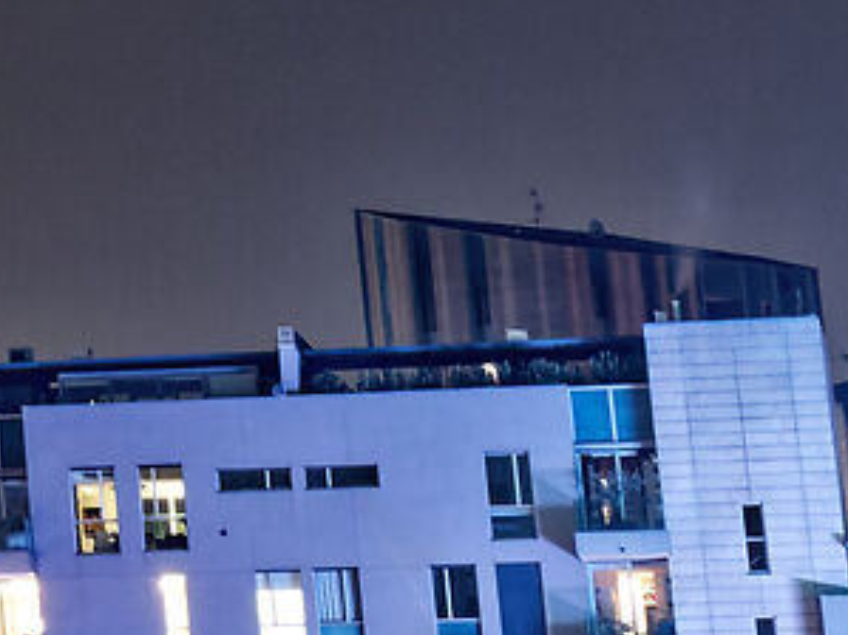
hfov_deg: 6.9
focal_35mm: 262
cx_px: -1628
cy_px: -943
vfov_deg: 5.5
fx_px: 6416
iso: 160
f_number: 14
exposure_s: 30
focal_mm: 34
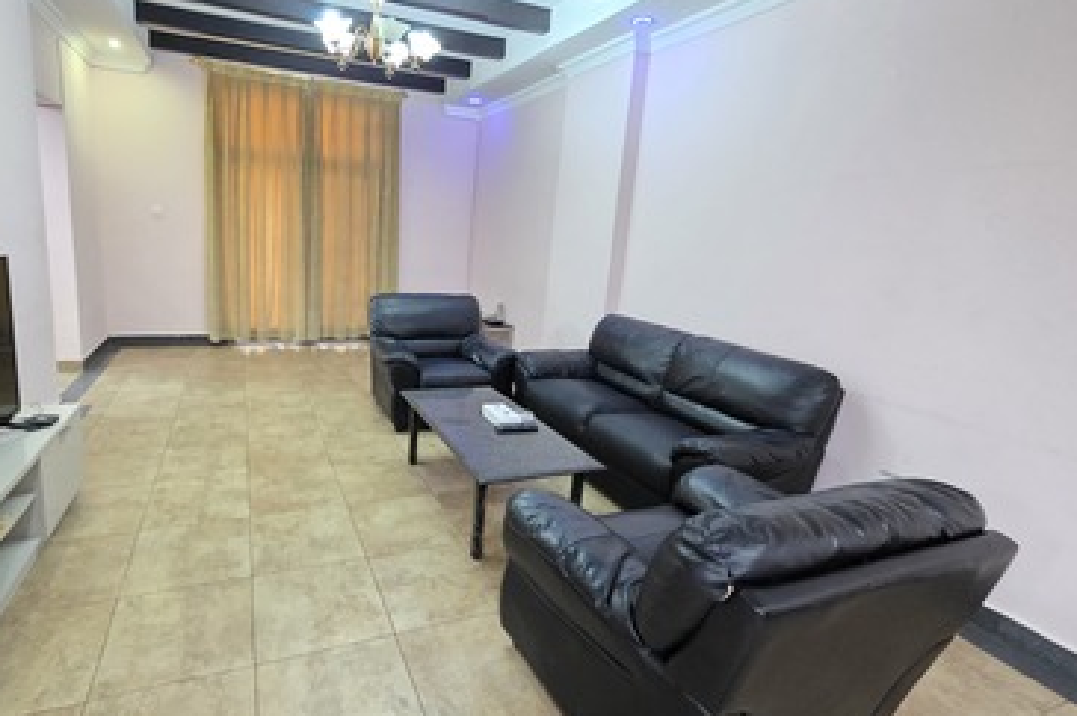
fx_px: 508
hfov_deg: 92.6
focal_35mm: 17
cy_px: 345
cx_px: 454
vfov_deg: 70.3
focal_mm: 2.2
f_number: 1.9
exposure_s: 1/50
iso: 1250
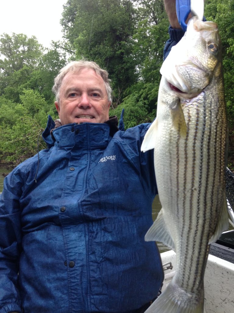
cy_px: 156
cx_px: 117
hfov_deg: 42.9
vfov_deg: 55.4
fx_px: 297
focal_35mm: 33
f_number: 2.4
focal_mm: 4.12
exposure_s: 1/120
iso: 80
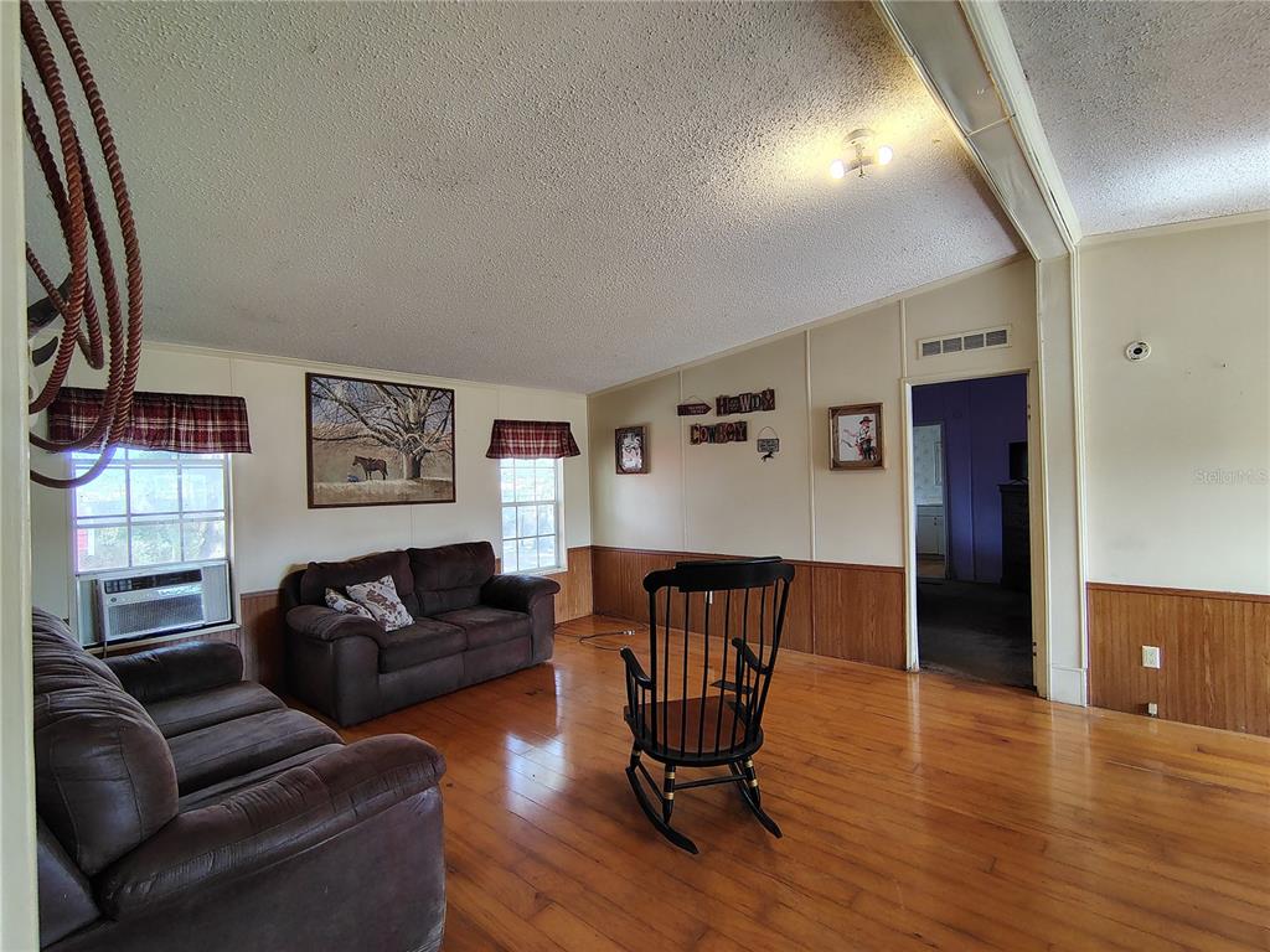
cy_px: 476
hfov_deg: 94.5
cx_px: 635
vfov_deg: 78.1
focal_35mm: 16
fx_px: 587
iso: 361
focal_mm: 2.13
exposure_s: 1/60
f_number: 2.2
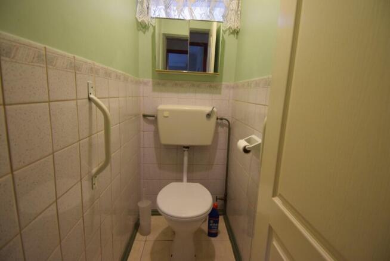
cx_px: 195
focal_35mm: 18
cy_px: 130
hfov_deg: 90.0
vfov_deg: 67.5
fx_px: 195
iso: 800
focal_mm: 12
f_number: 4
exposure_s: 1/60
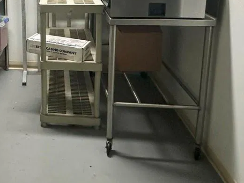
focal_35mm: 43
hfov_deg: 40.1
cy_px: -3
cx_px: 17
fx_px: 303
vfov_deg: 31.0
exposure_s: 1/120
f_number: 2.2
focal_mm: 2.22
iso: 200
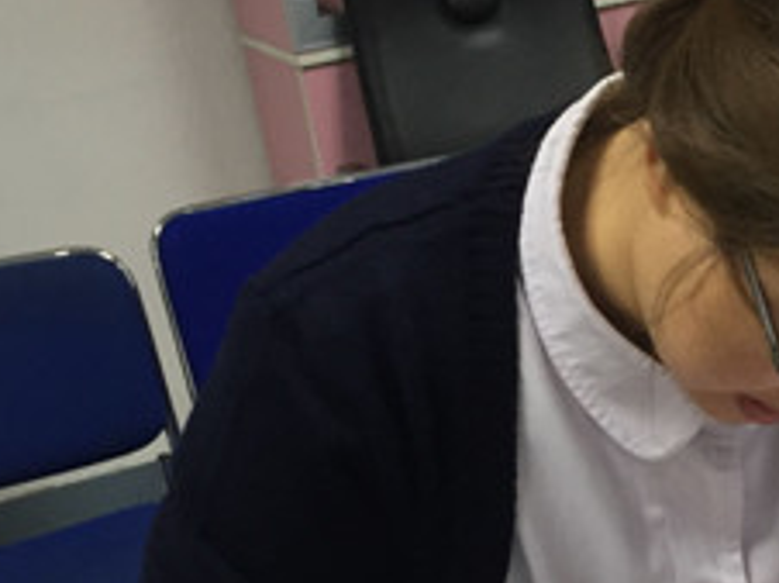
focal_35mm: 77
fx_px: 1731
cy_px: 576
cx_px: 703
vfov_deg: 18.6
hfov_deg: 24.6
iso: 80
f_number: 2.2
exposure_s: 1/30
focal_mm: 4.15
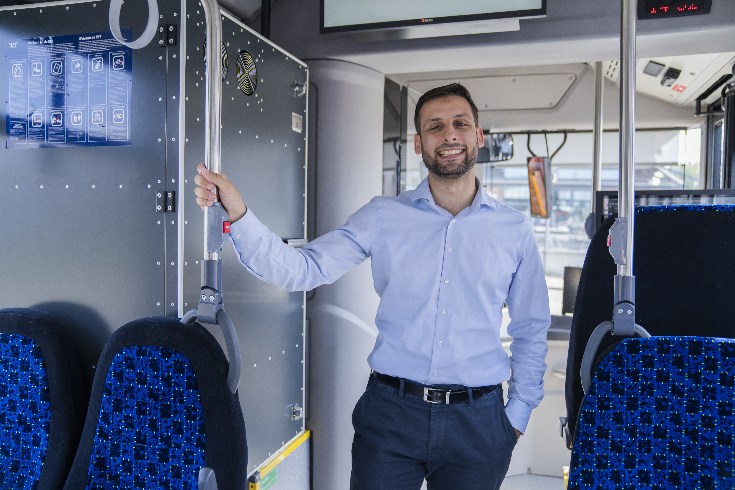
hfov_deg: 65.5
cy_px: 245
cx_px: 368
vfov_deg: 46.4
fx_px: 572
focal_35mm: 28
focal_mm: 28
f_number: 2.8
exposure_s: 1/320
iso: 400
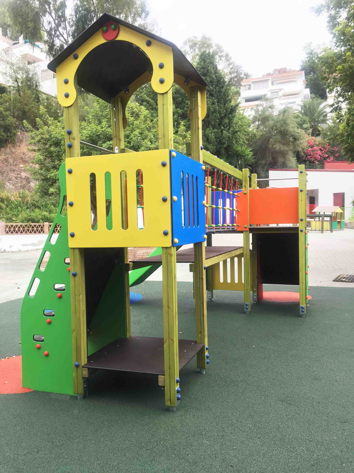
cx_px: 177
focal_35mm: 29
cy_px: 236
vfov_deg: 61.7
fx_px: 395
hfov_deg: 48.2
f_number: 2.2
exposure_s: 1/100
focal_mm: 4.15
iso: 40
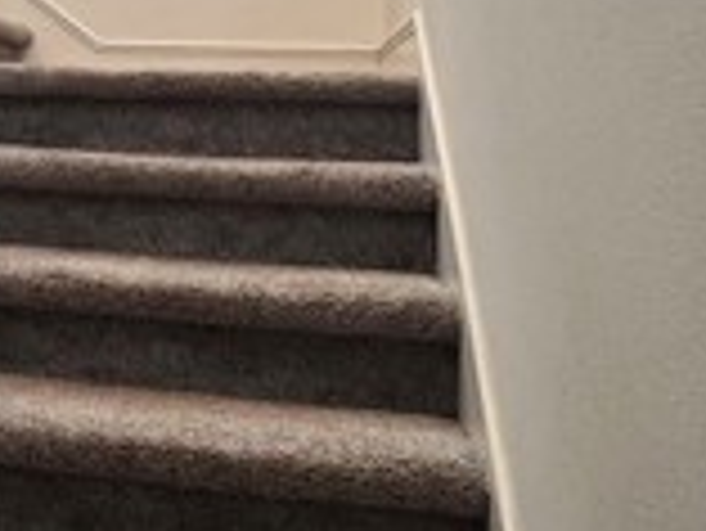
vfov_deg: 25.7
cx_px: 22
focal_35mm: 53
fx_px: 1082
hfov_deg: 33.5
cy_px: -36
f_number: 1.8
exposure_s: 1/120
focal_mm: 1.57
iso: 200
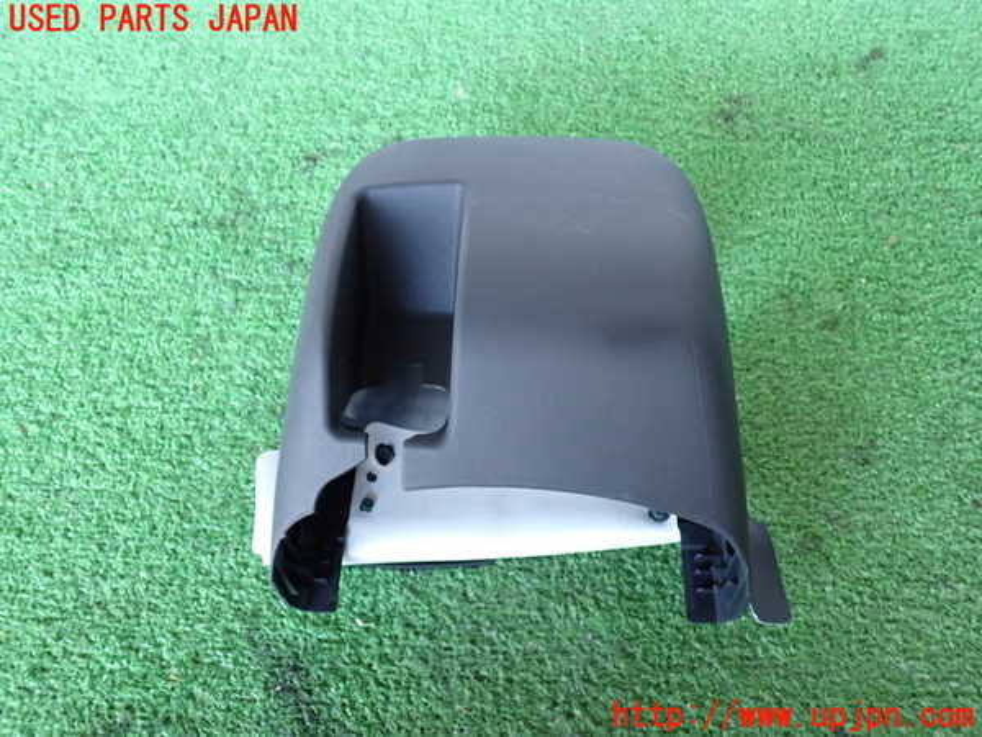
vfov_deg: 46.8
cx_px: 491
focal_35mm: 30
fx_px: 851
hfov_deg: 60.0
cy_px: 368
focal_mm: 5.4
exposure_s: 1/30
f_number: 2.3
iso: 400
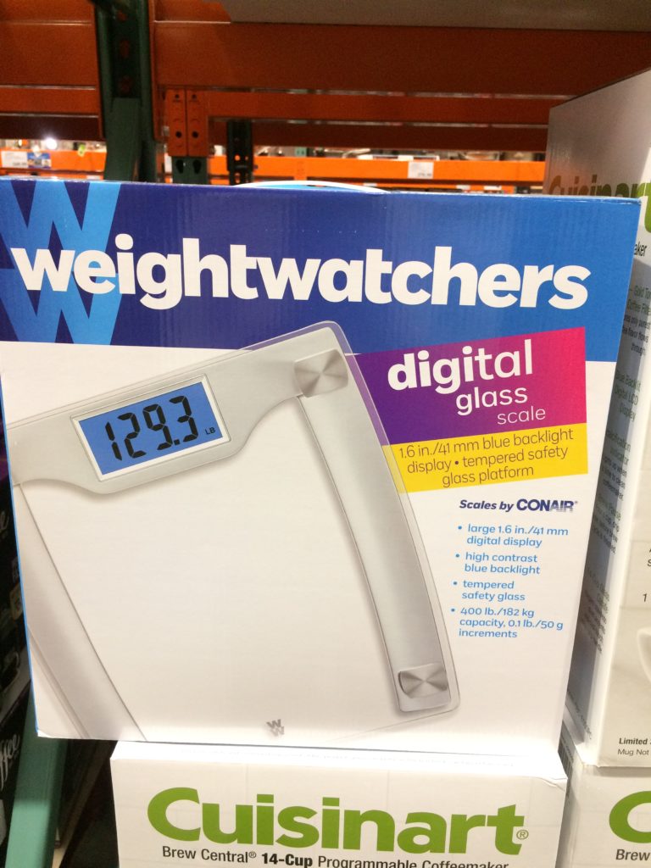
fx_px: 727
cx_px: 326
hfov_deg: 48.2
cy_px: 434
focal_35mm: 29
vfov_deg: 61.7
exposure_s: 1/30
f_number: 2.2
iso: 125
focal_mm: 4.15
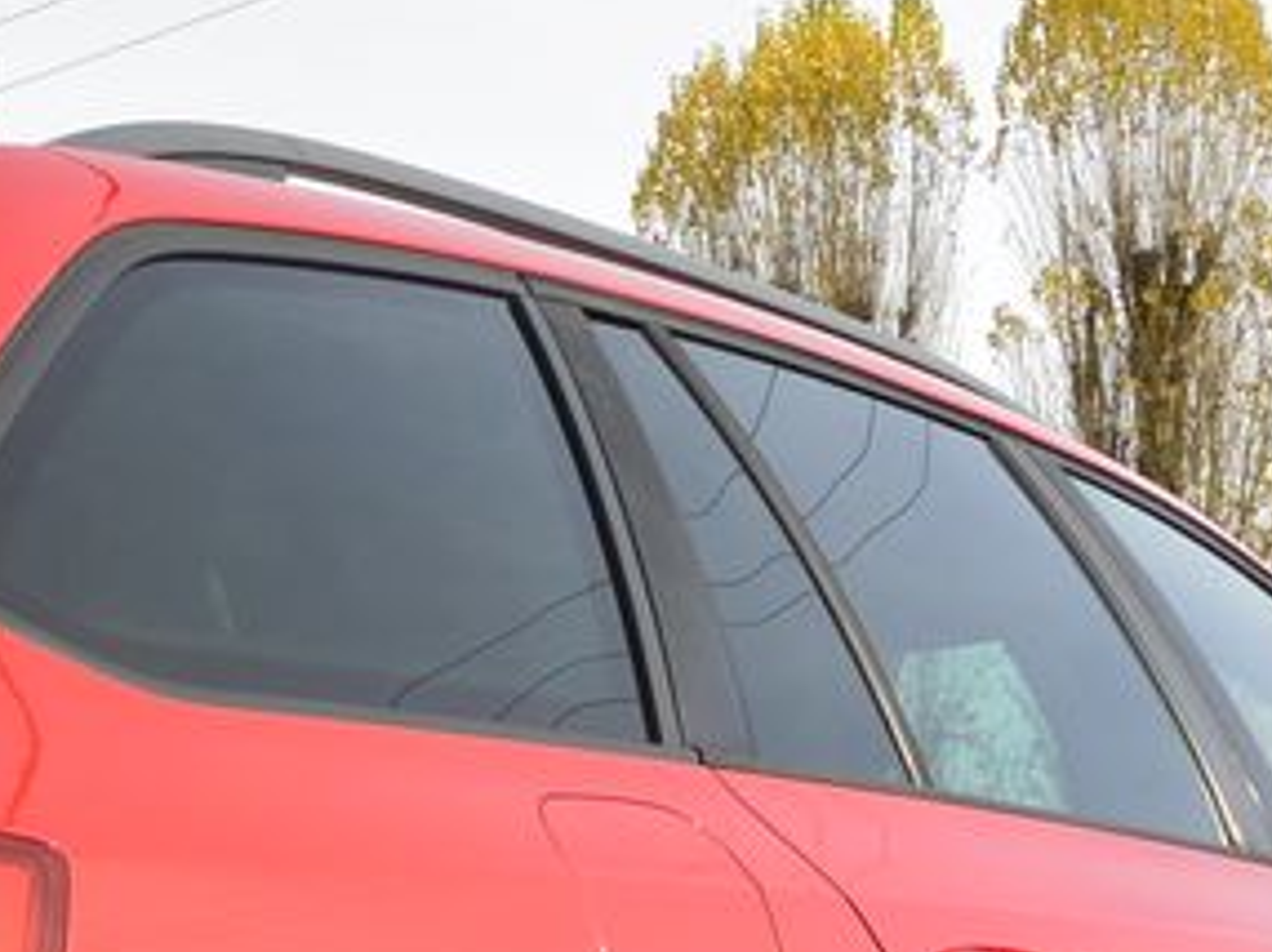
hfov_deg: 20.4
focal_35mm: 93
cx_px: -22
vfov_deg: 14.8
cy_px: 1399
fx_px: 3415
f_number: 7.1
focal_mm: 10
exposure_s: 1/250
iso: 160
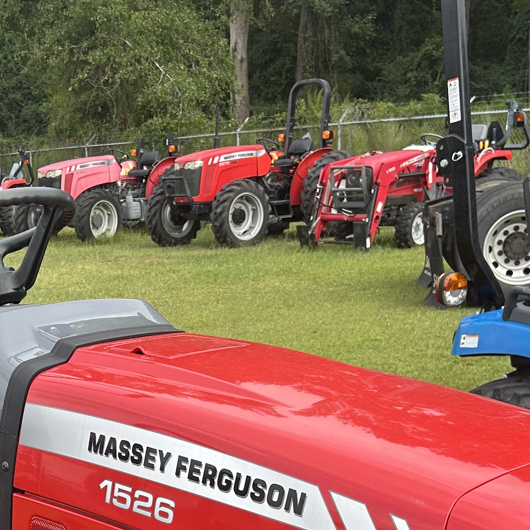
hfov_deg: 24.3
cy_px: 590
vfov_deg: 23.1
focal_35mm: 70
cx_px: 117
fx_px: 1213
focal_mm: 5.7
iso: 50
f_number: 1.5
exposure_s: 1/909
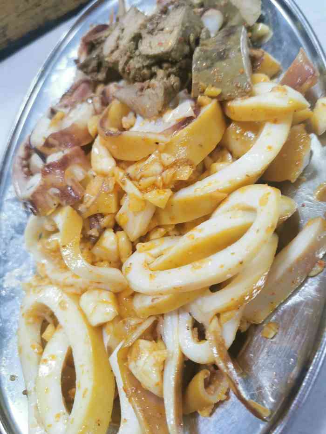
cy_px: 217
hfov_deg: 51.4
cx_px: 163
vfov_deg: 65.3
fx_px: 339
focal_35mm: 27
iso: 160
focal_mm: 5.58
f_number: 1.8
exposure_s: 1/50
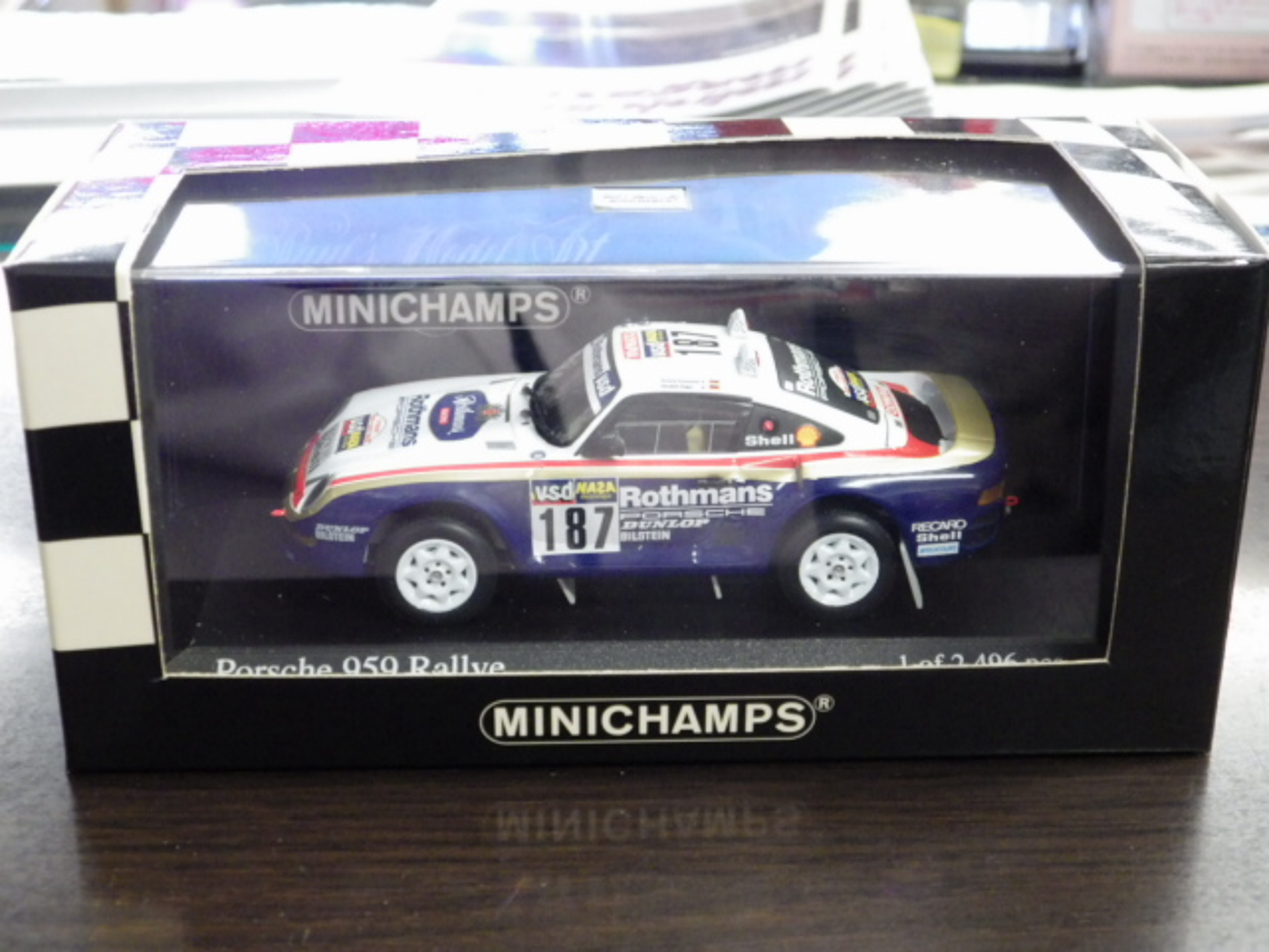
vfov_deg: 24.8
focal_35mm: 59
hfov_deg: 32.7
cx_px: 634
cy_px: 476
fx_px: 2163
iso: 800
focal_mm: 10.7
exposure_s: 1/25
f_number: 4
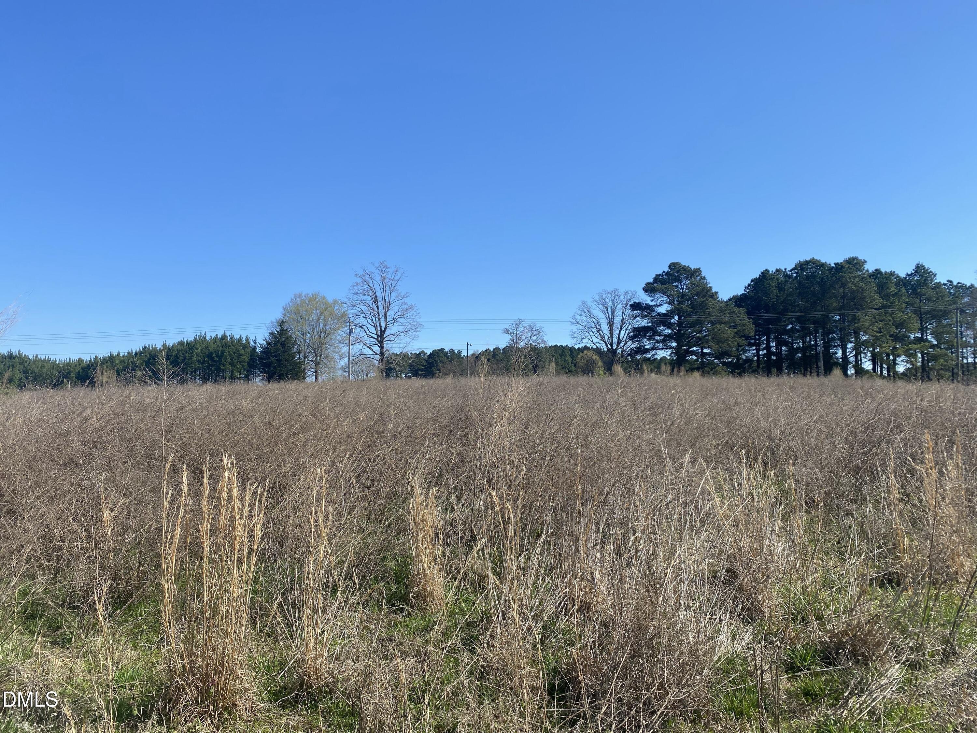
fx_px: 734
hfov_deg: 67.3
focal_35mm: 26
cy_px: 366
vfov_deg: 53.1
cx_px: 488
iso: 32
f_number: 1.8
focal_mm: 4.25
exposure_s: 1/2755
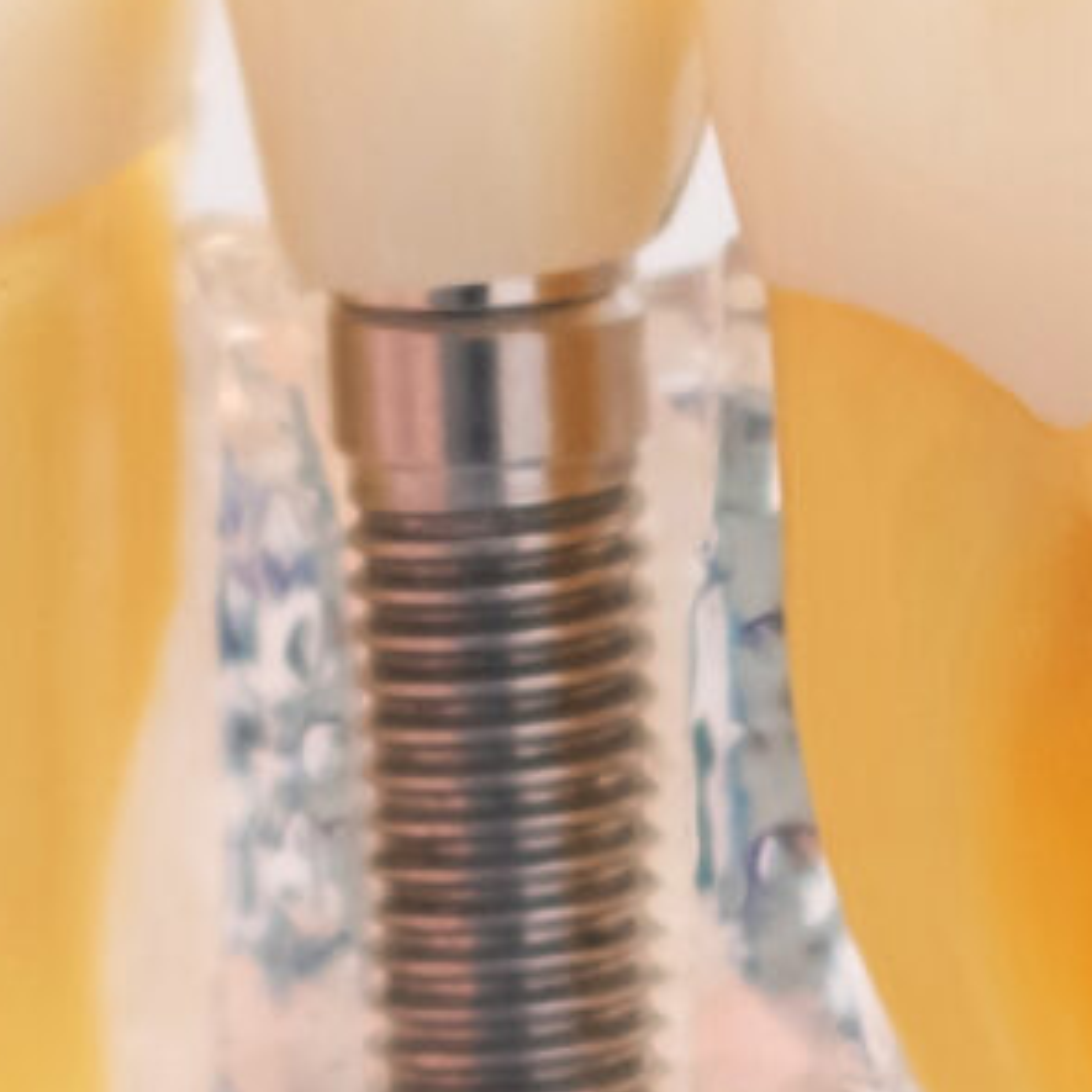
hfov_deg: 2.8
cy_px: 590
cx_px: 629
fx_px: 22128
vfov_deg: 2.8
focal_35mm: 620
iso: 640
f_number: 1.4
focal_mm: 56
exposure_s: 1/100
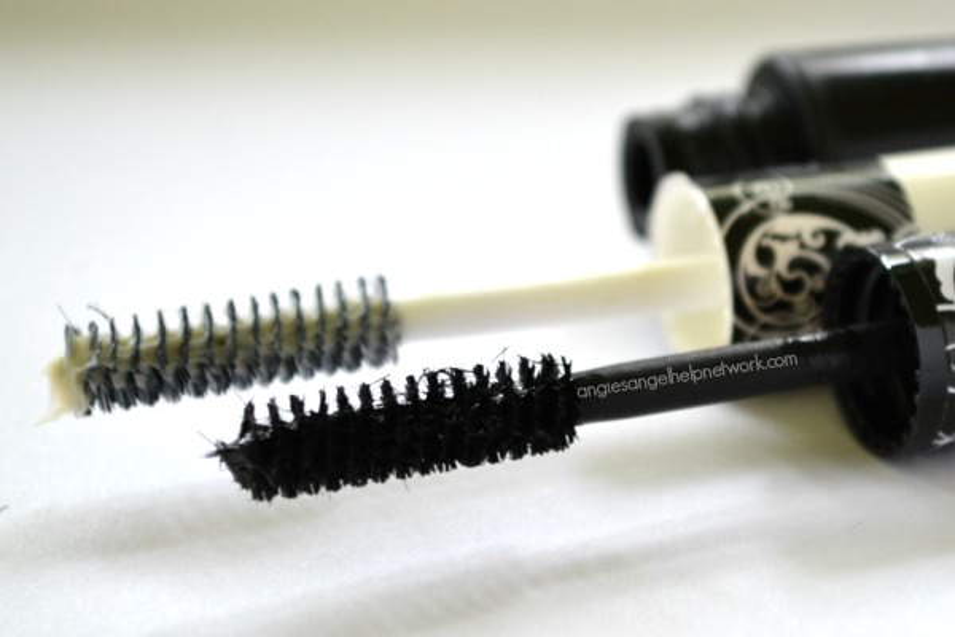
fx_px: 2188
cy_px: 318
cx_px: 478
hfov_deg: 24.6
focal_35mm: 82
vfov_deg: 16.6
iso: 400
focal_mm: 55
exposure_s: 1/20
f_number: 5.6
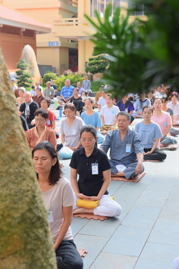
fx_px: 433
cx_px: 90
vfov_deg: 34.5
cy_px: 134
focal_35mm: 58
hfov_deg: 23.4
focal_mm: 58
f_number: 5
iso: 100
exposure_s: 1/125
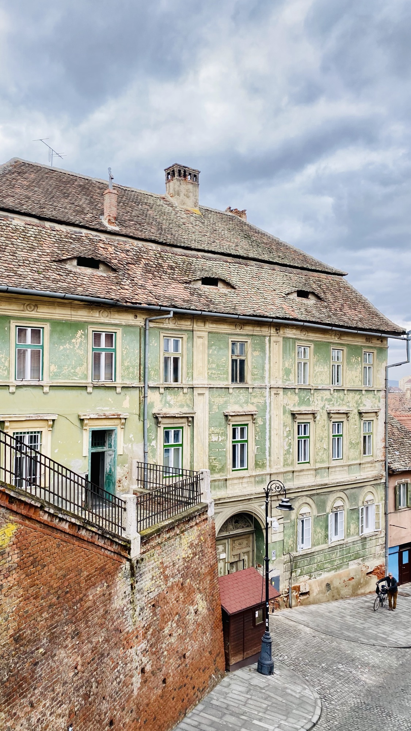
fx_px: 562
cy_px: 371
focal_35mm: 29
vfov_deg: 66.1
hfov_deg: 39.7
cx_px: 140
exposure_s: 1/217
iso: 32
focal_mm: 4.25
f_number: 1.8
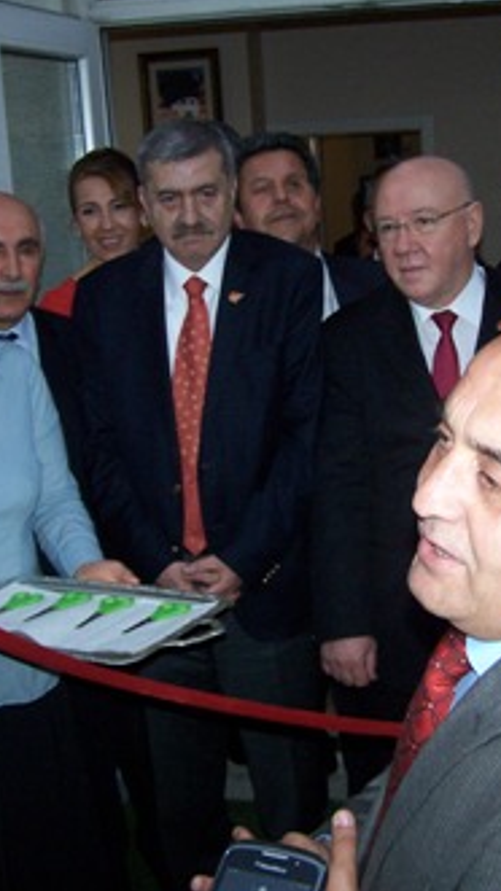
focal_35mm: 56
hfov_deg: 21.4
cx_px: 326
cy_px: 441
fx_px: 1324
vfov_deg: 37.2
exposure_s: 1/350
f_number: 2.8
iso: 140
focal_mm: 6.3
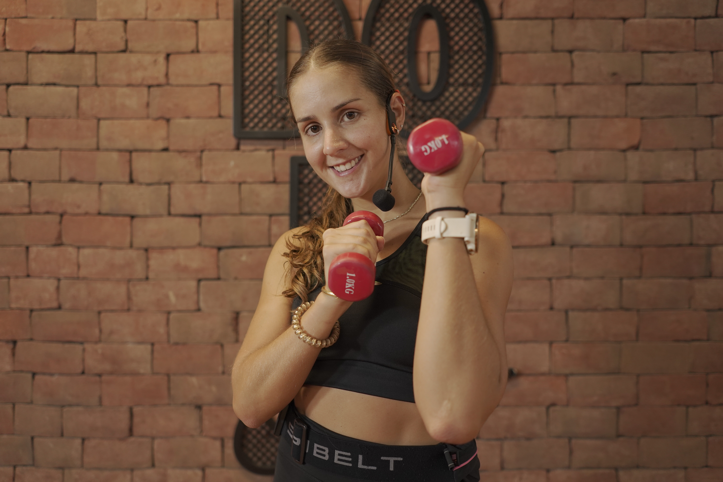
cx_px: 362
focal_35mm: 28
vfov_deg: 46.4
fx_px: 562
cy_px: 241
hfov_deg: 65.5
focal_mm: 28
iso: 1600
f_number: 2.5
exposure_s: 1/250
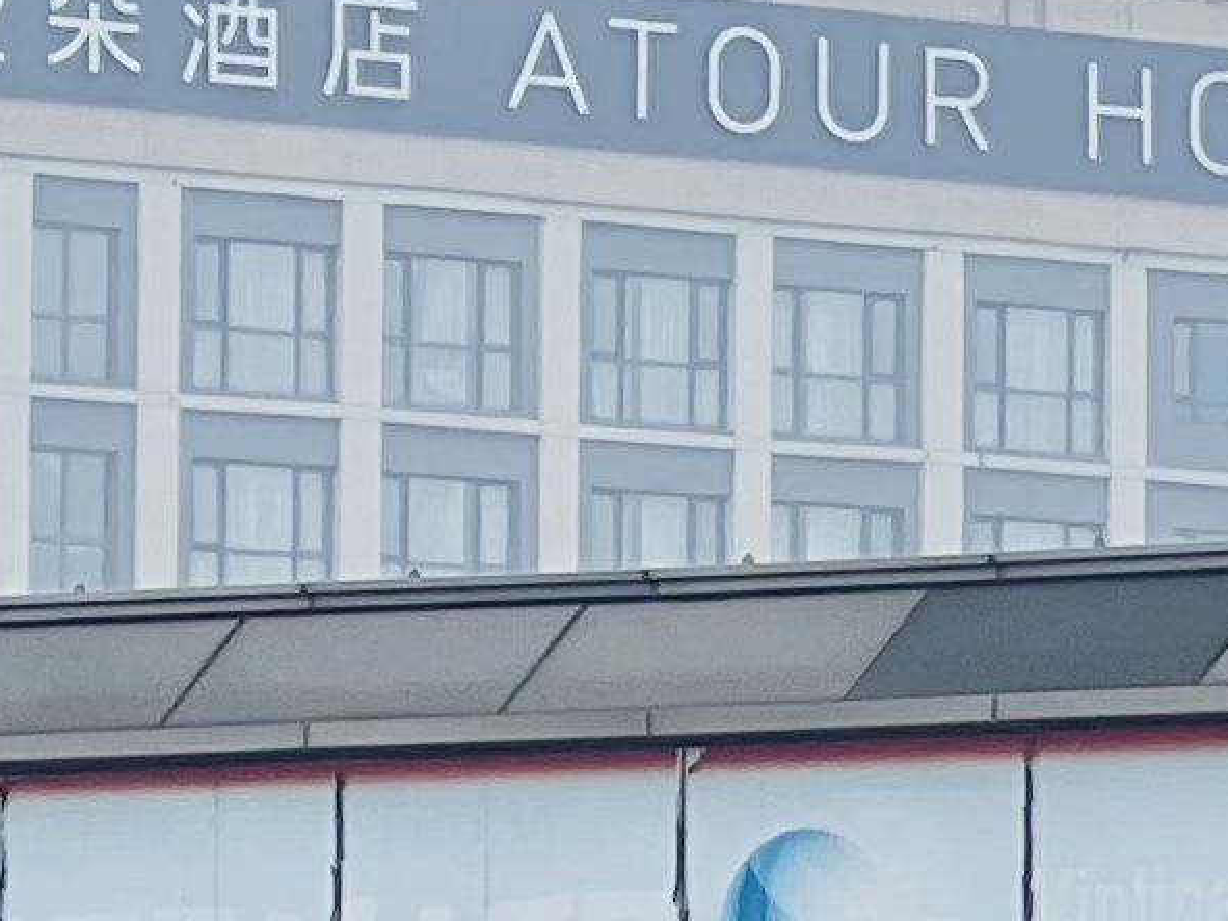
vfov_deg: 3.6
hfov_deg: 4.7
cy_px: 1306
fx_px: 14613
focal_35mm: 412
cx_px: 3262
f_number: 2.8
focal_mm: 9
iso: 25
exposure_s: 1/205
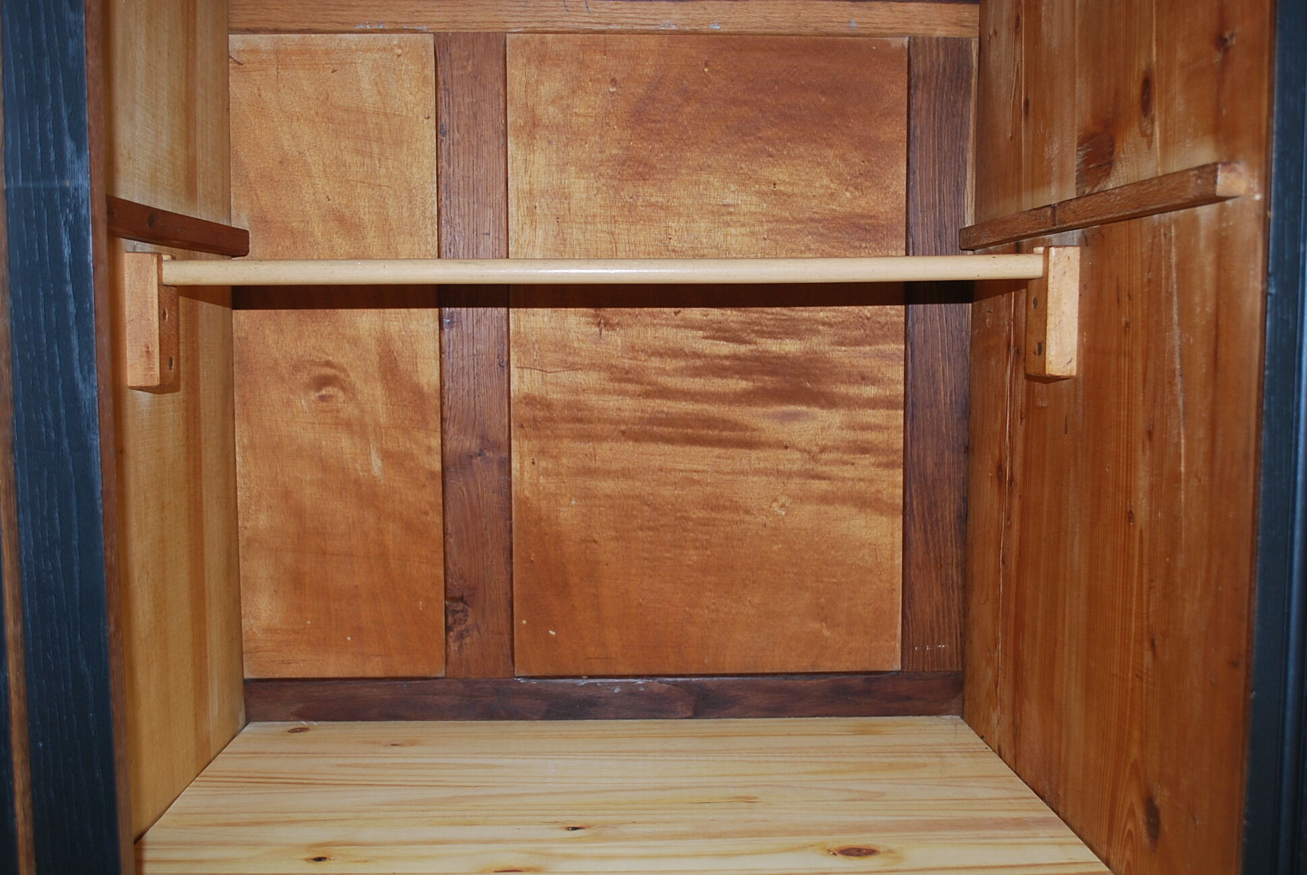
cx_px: 654
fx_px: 1309
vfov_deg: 37.0
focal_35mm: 36
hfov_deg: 53.1
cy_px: 438
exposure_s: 1/60
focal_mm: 24
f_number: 4.2
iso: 200
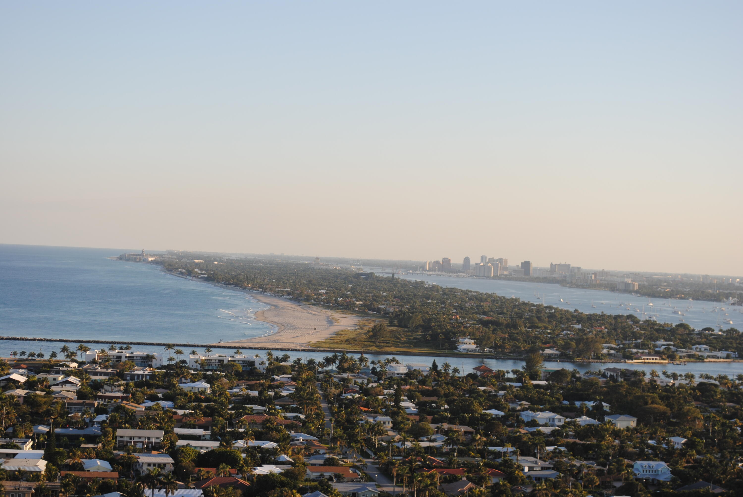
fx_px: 1705
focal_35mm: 82
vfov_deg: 16.6
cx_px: 372
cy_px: 248
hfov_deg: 24.6
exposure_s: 1/160
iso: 100
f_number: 6.3
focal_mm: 55
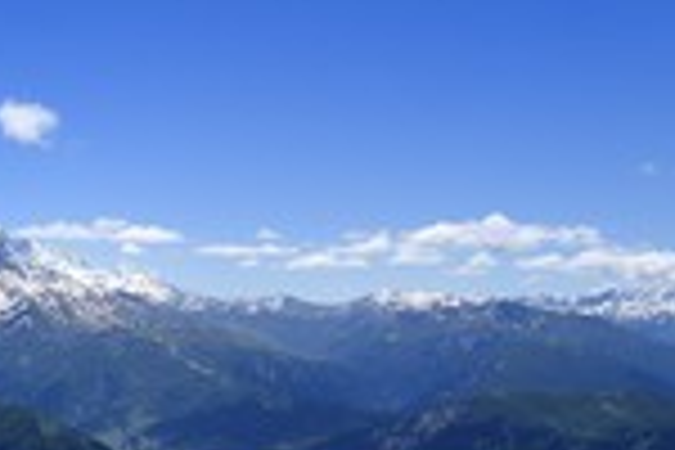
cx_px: -22
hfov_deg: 22.4
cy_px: 626
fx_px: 1631
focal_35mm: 87
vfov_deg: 14.8
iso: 200
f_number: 14
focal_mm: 31
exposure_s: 1/320
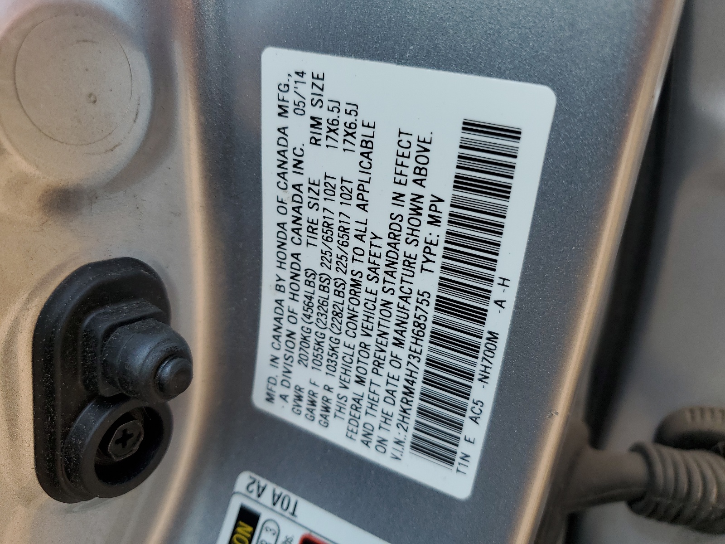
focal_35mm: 26
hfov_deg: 67.3
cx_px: 362
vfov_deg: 53.1
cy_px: 272
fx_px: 545
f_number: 1.5
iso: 50
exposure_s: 1/1000
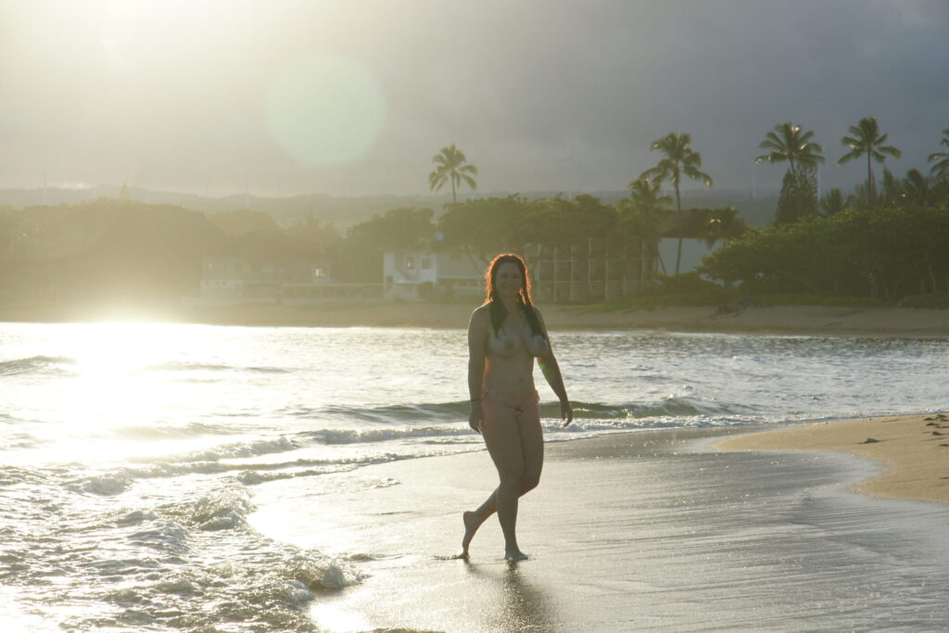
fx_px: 3164
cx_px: 474
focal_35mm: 120
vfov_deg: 11.4
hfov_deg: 17.1
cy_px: 316
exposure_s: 1/320
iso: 200
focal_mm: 80
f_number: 10
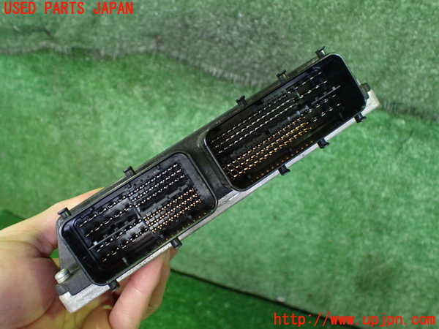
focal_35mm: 30
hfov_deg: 60.0
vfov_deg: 46.8
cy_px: 164
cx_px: 220
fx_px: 380
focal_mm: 5.4
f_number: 2.3
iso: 800
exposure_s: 1/40
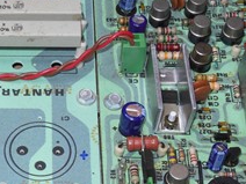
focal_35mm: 91
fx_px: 647
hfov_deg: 21.3
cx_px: 53
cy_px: 126
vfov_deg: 16.2
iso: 200
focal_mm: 7.7
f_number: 7.5
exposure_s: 1/40
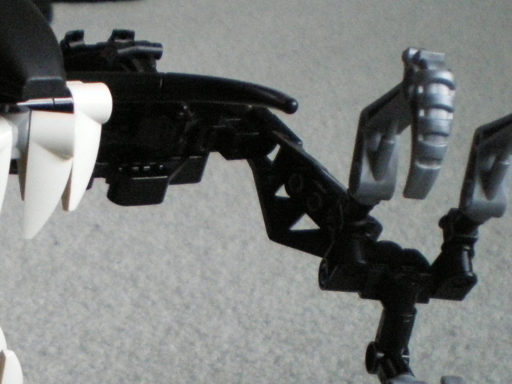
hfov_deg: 20.5
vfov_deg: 15.6
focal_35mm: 94
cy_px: 313
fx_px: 1391
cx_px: 56
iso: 500
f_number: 3.1
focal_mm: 6.3
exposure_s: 1/50
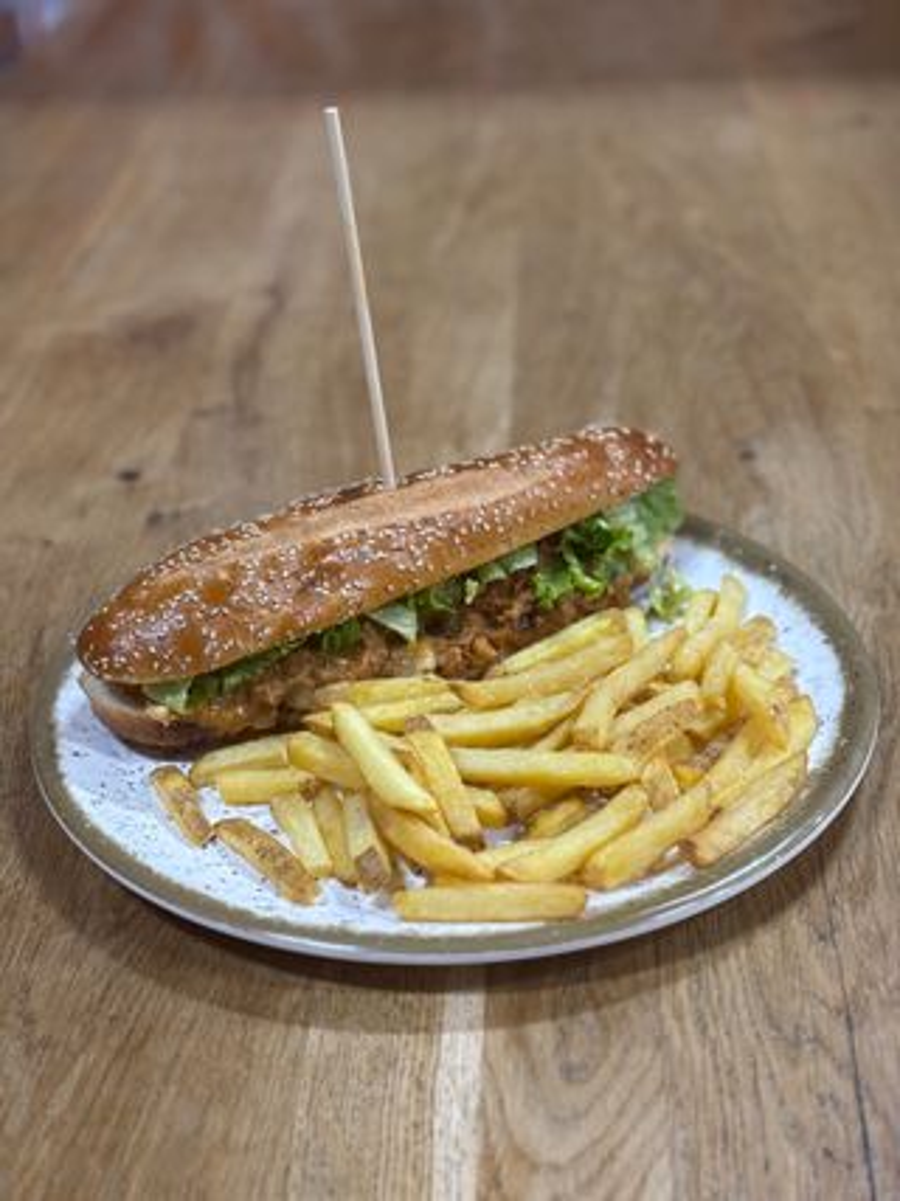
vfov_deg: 36.8
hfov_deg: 28.0
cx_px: 450
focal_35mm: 52
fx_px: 1804
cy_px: 600
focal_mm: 5.96
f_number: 1.6
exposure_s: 1/33
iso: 200
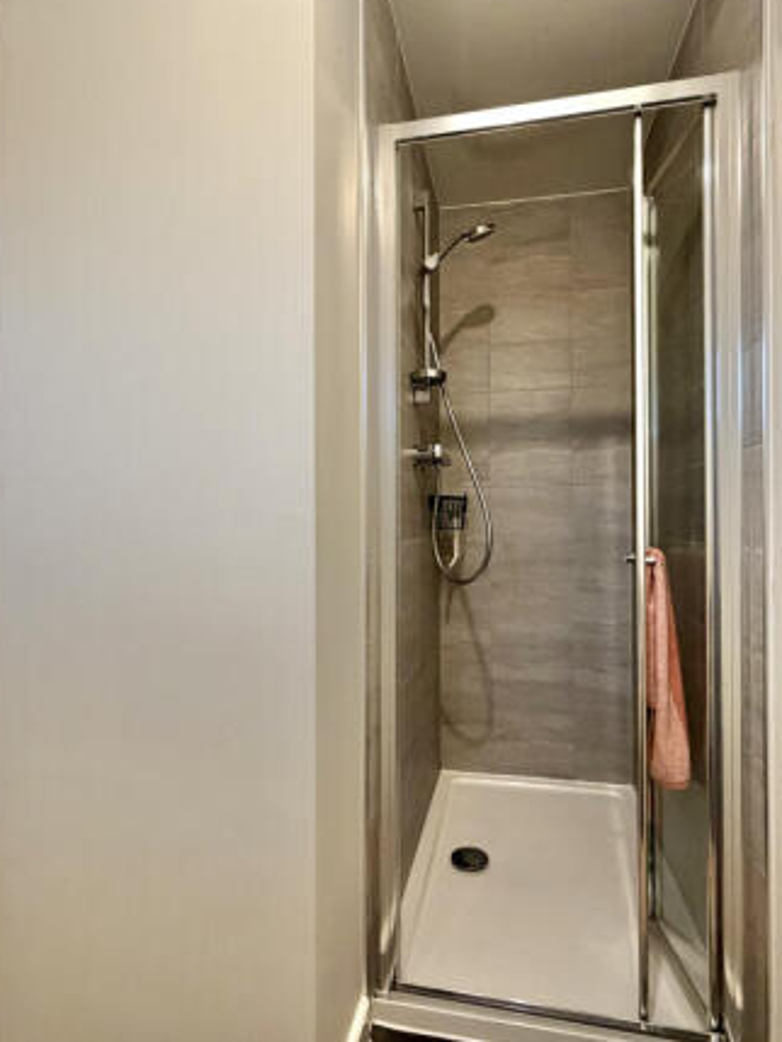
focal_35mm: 19
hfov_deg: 68.7
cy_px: 514
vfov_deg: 84.6
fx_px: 572
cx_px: 402
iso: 400
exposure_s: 1/60
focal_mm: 2.22
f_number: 2.2
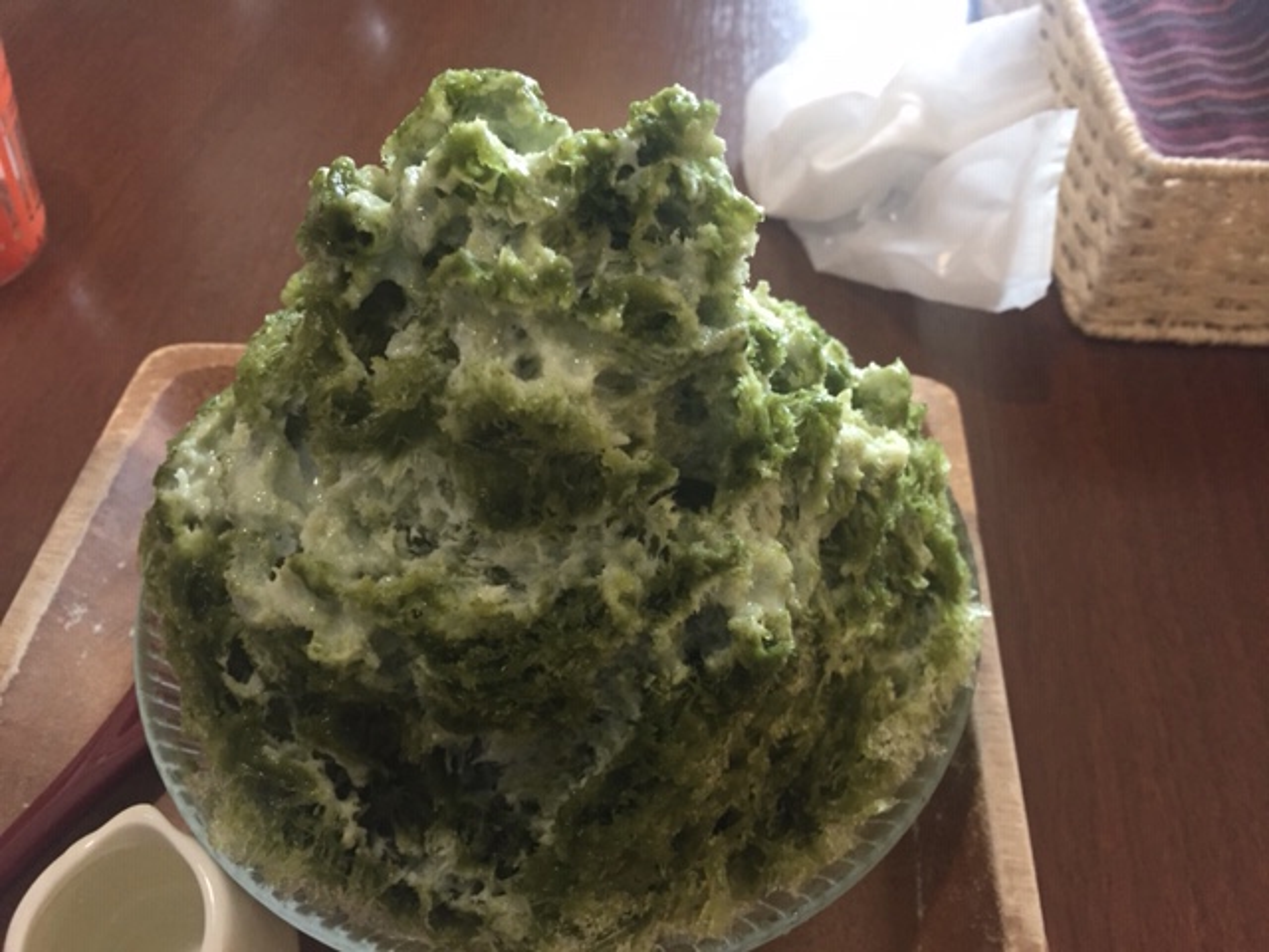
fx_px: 1063
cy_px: 476
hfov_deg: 61.7
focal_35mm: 29
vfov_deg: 48.2
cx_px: 634
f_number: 2.2
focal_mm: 4.15
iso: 160
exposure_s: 1/30
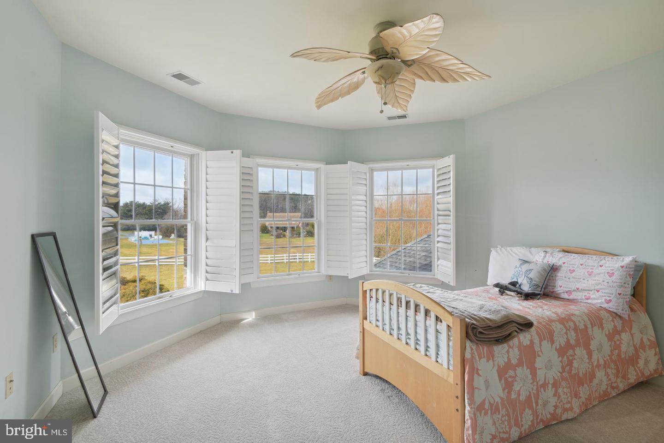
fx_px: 295
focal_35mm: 16
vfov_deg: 73.7
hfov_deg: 96.7
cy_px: 222
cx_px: 332
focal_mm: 16
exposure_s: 1/60
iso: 200
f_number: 8
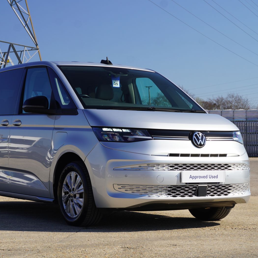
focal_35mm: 85
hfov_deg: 20.4
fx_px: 717
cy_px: 129
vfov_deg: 20.4
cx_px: 102
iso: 100
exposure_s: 1/125
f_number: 9
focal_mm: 44
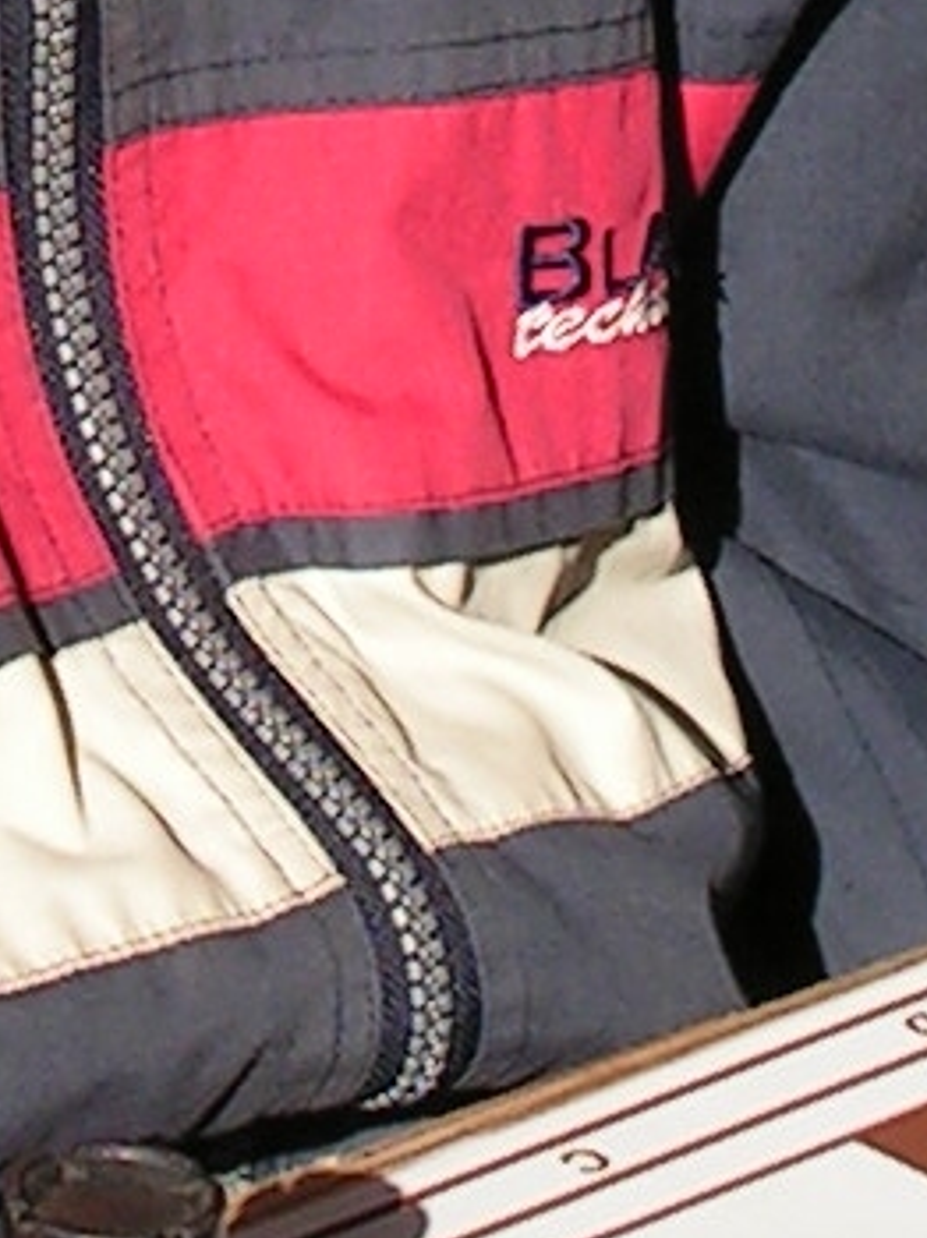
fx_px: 11940
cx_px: 53
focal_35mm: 334
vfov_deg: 5.9
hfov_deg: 4.4
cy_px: -442
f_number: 4.8
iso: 64
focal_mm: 9.6
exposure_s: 1/400
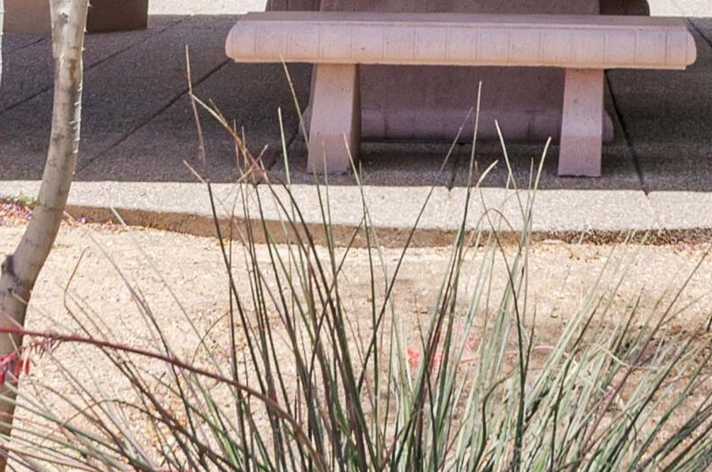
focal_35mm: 94
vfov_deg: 13.5
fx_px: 1852
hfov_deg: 21.6
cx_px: 522
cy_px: -280
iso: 400
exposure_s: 1/400
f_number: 10
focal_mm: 17
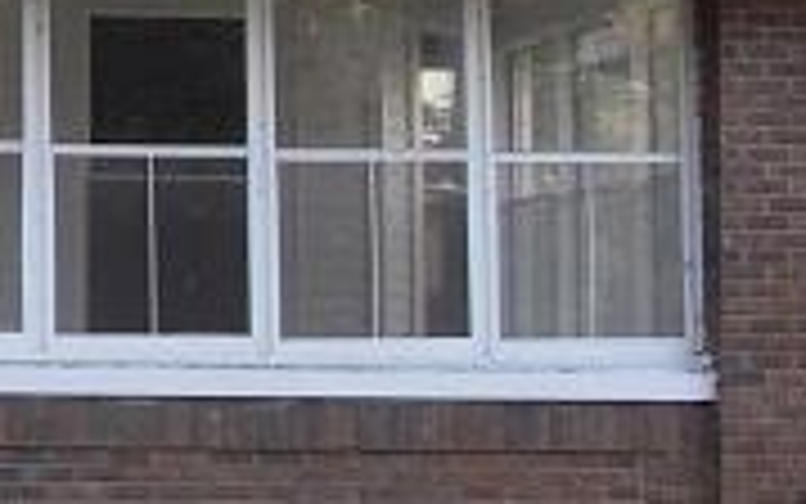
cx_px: -252
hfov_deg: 15.4
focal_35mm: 129
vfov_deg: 10.1
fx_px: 2835
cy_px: 45
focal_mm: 6.3
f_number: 2.8
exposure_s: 1/125
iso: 80
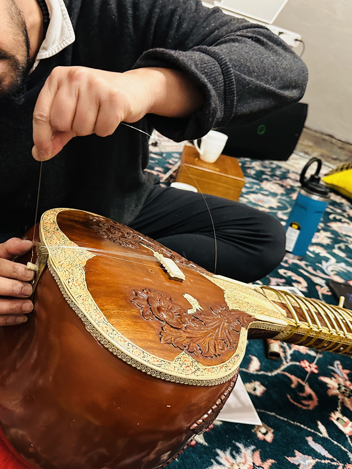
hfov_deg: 42.6
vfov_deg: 55.4
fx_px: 447
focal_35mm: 33
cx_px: 129
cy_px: 231
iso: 640
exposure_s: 1/60
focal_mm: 6.86
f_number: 1.78
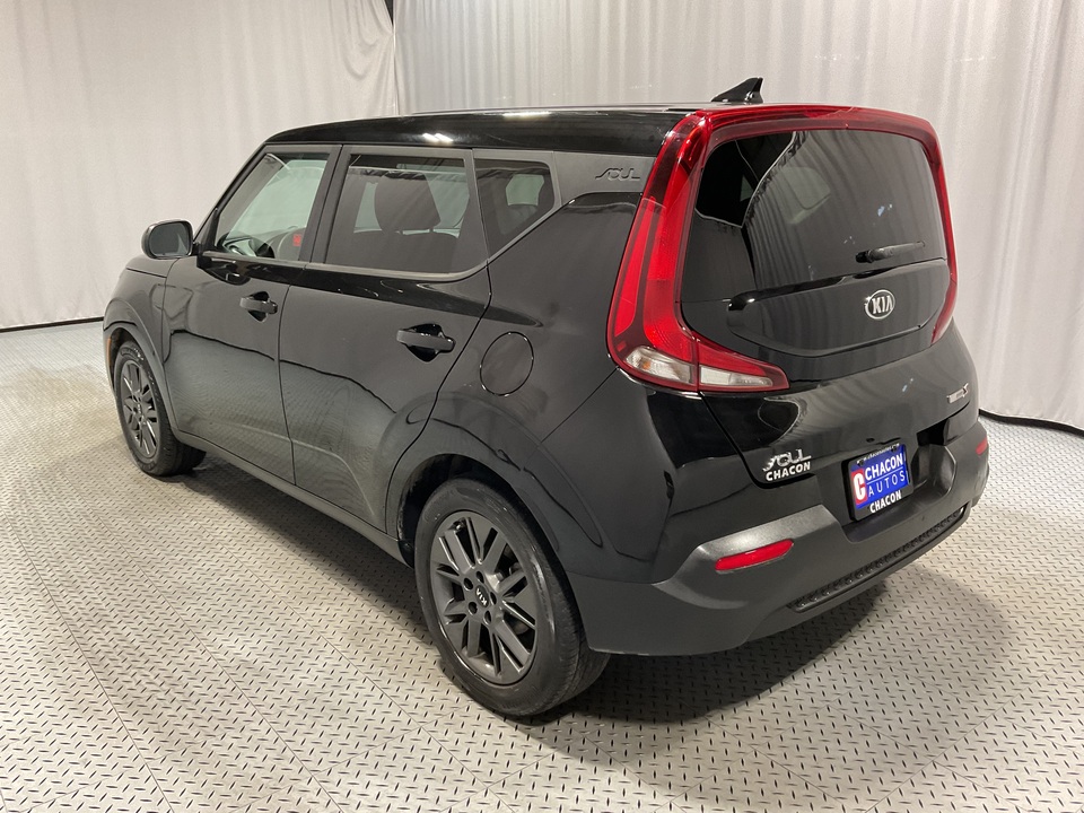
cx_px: 542
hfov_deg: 61.7
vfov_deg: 48.2
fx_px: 908
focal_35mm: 29
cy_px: 406
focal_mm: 3
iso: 125
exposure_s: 1/60
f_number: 1.8
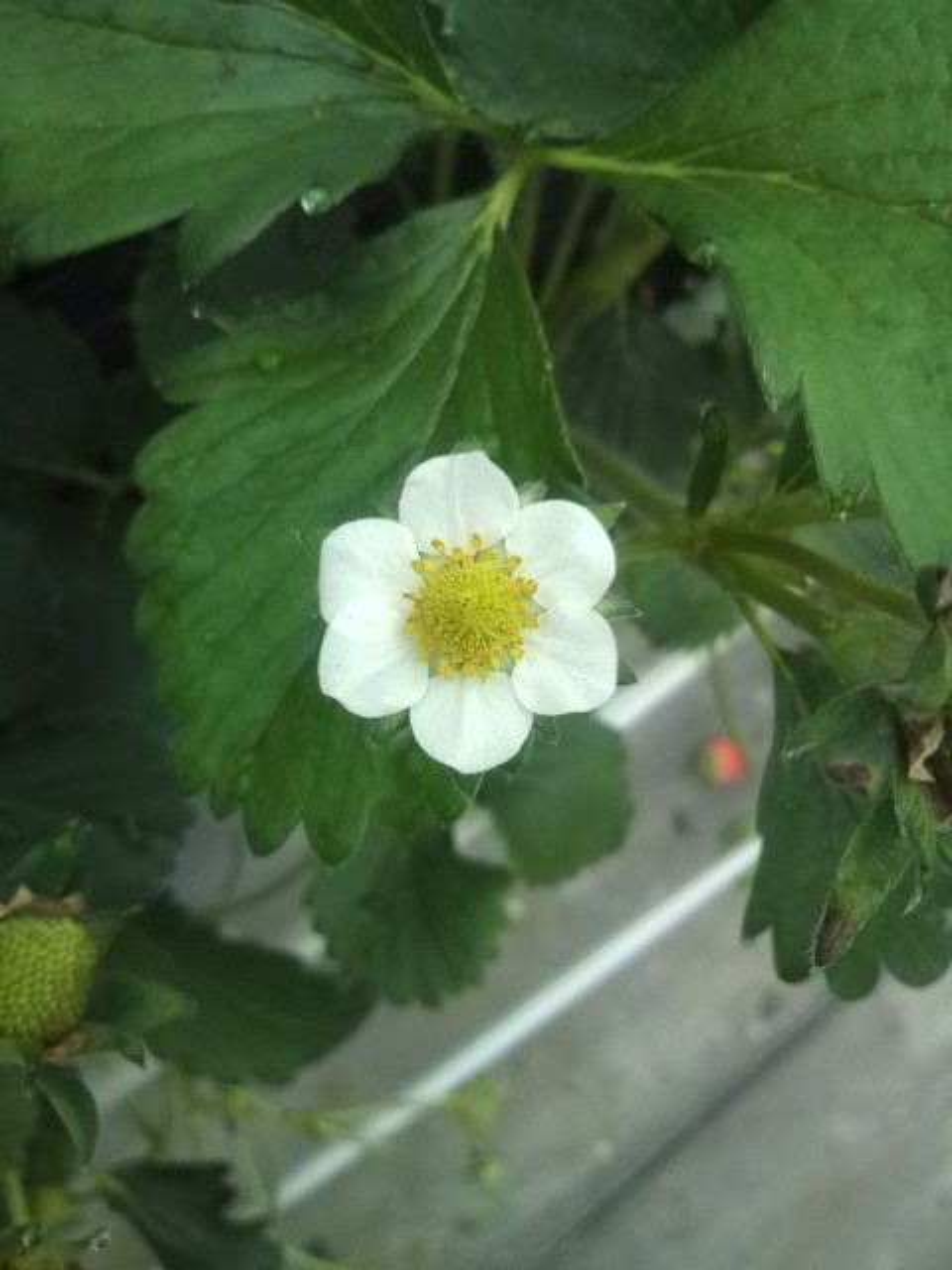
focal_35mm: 32
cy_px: 635
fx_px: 1173
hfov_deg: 44.2
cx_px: 476
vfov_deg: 56.8
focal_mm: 3.3
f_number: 2.8
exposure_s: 1/260
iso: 65
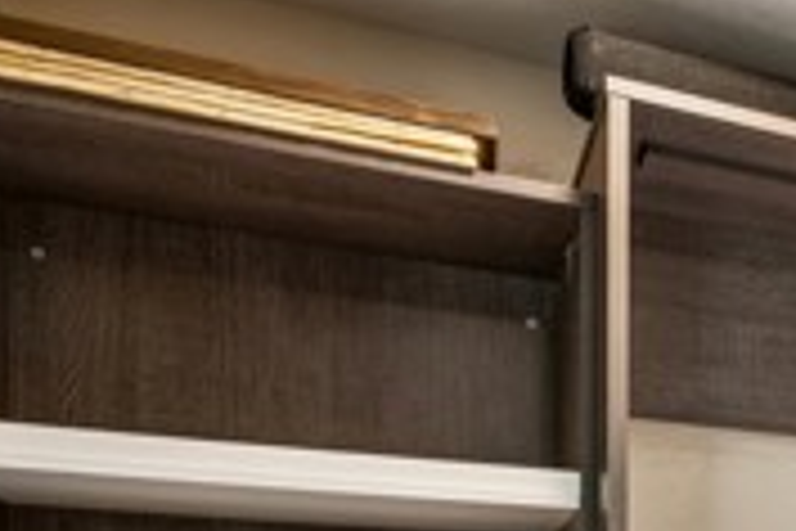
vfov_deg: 20.3
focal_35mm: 61
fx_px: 1338
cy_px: 711
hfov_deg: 23.3
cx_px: 1318
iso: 100
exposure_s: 1/1.67
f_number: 13
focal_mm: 16.7
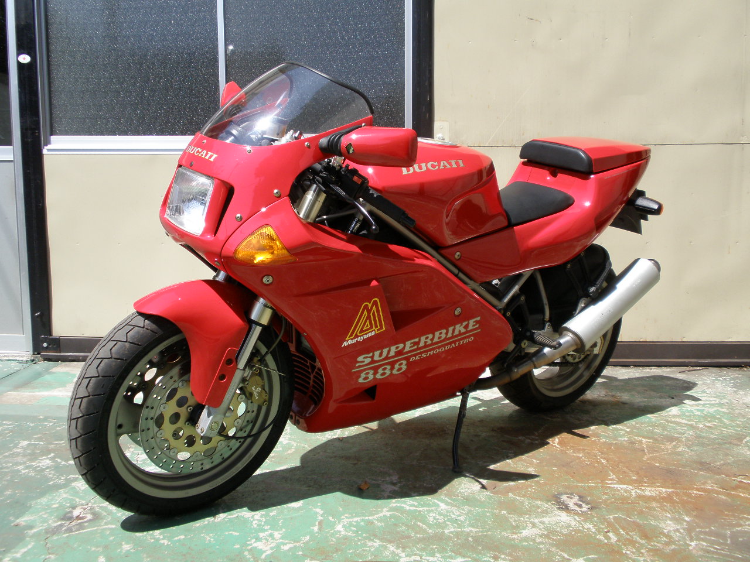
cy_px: 281
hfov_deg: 50.1
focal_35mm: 37
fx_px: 802
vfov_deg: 38.7
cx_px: 375
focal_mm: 6.6
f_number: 3.5
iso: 64
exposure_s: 1/500
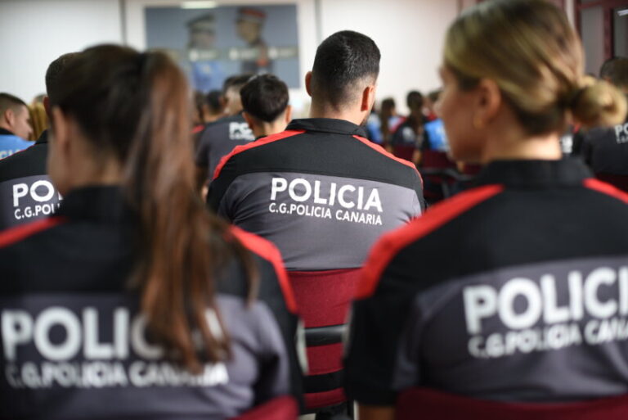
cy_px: 210
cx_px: 314
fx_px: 873
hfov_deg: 39.6
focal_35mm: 50
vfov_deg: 27.0
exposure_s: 1/125
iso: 800
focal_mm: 50
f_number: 2.2
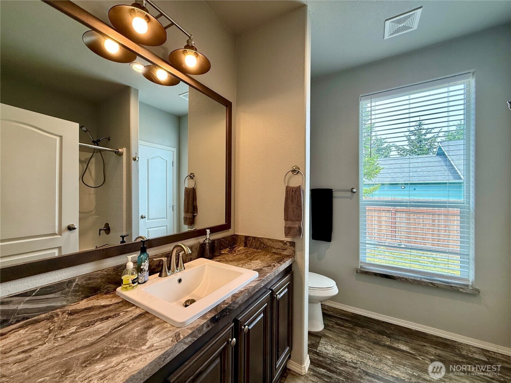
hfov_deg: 102.1
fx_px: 207
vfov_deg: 85.7
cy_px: 192
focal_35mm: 14
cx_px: 256
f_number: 2.2
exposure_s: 1/120
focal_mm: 2.22
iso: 125
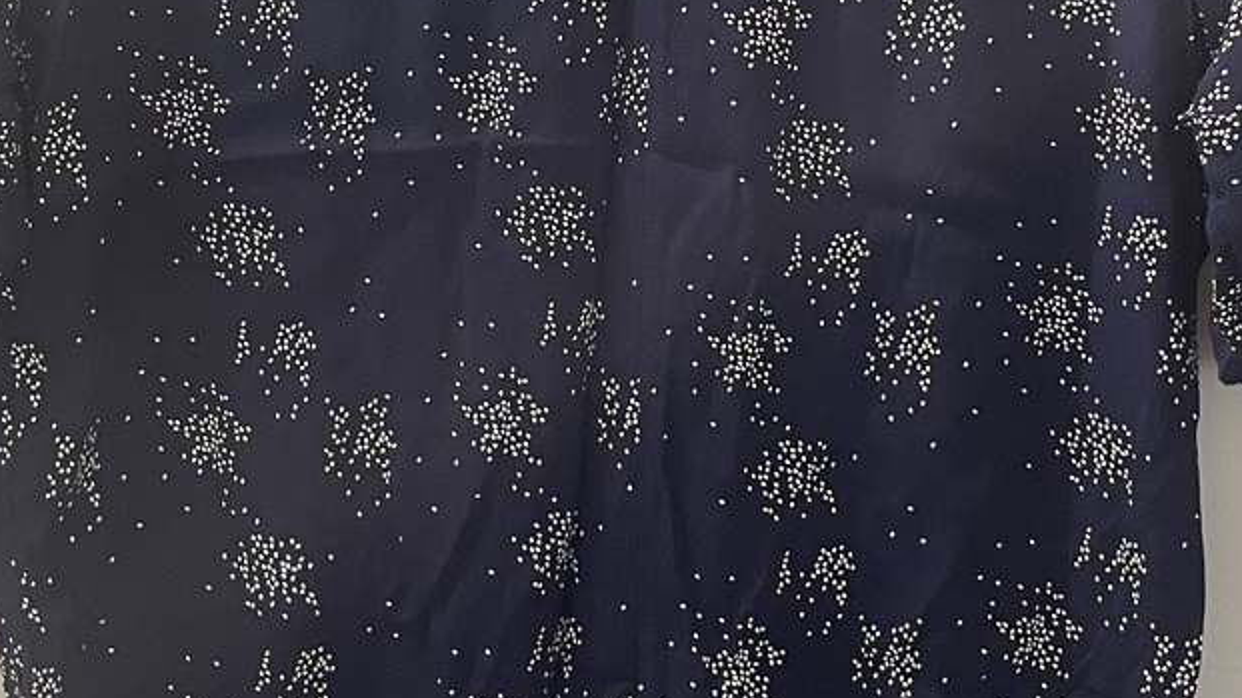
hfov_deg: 29.0
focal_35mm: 73
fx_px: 2404
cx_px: 674
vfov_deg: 16.5
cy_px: 198
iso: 250
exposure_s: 1/50
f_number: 1.6
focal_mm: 4.2
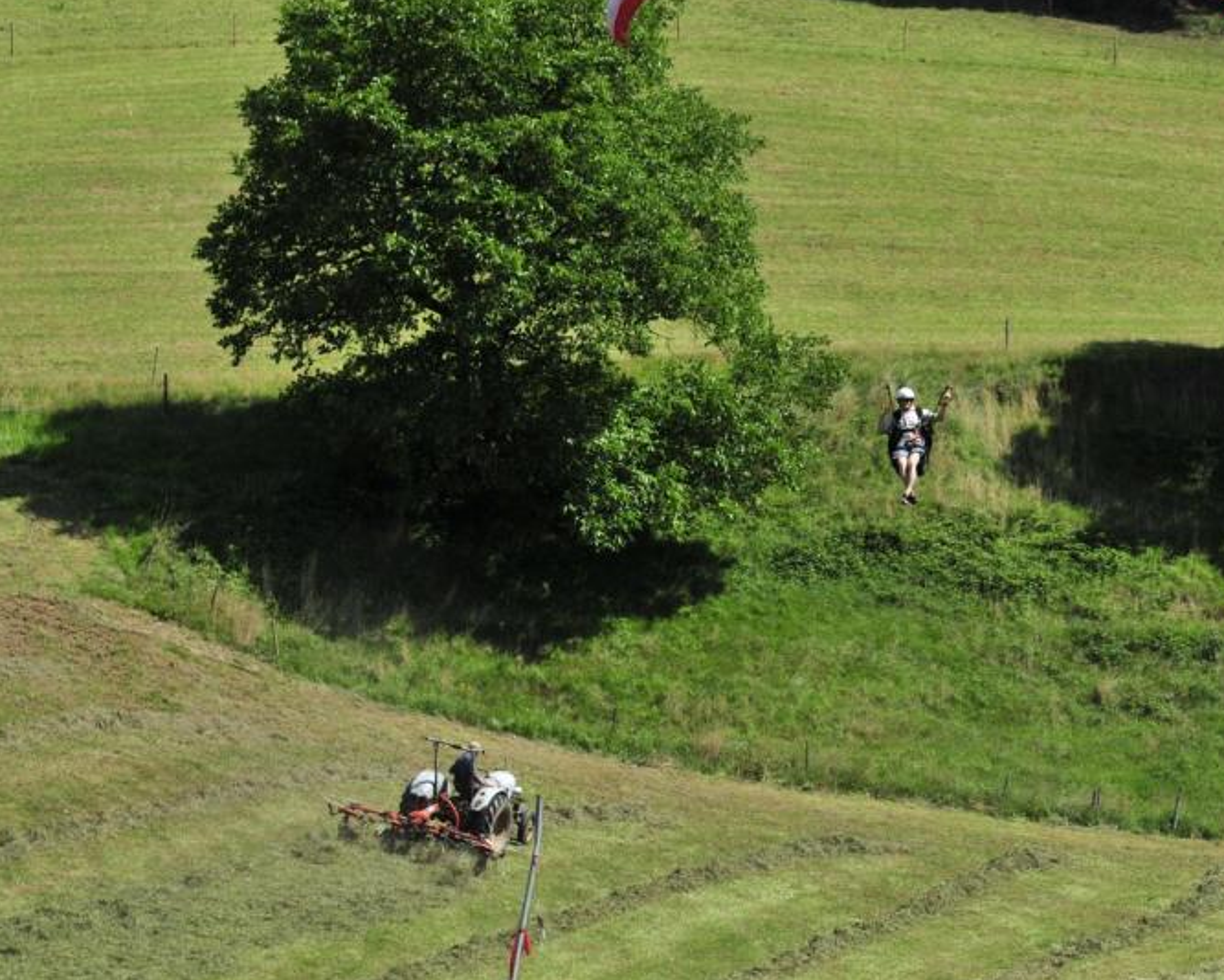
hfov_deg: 12.7
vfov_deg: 10.2
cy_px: 407
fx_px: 5472
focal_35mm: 151
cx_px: 925
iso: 250
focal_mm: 70
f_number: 5.6
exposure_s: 1/1250
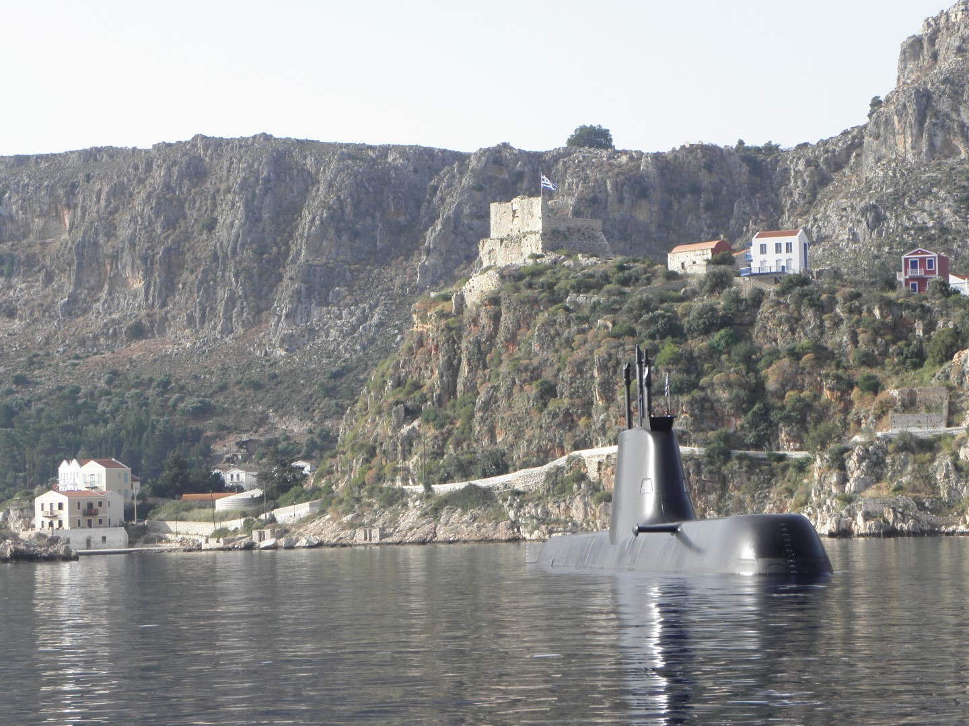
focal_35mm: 110
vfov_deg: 13.5
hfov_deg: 17.9
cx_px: 484
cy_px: 363
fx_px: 3079
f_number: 5
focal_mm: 19.73
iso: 64
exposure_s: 1/160
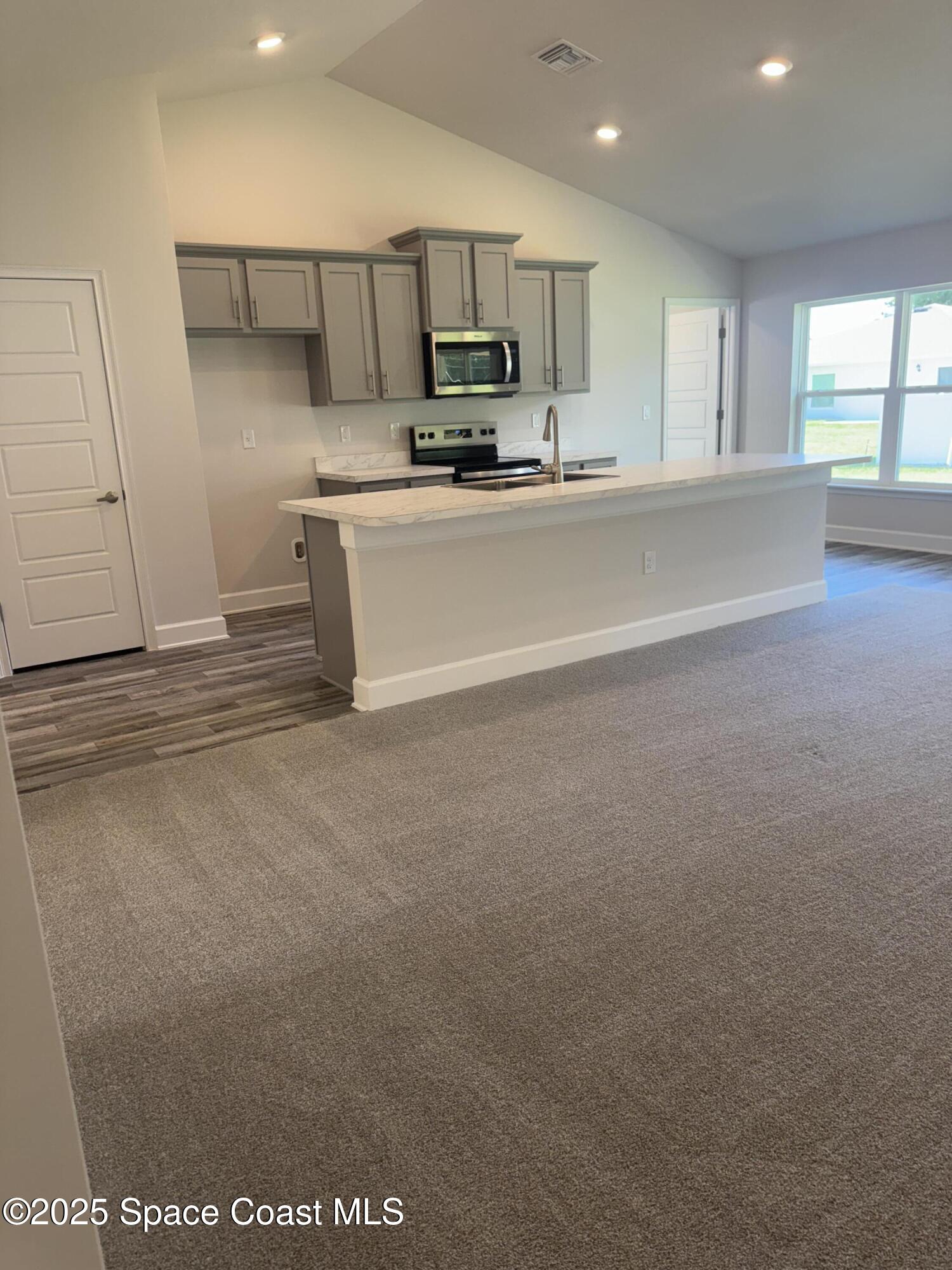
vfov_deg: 71.6
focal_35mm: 24
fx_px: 880
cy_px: 635
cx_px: 476
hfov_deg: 56.8
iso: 125
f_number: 1.78
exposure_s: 1/120
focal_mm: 6.76
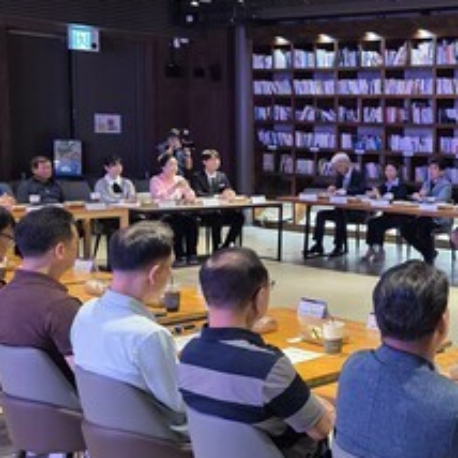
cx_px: 569
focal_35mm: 57
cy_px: 229
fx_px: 853
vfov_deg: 30.0
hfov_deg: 26.3
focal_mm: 6.3
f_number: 1.7
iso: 320
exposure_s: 1/120
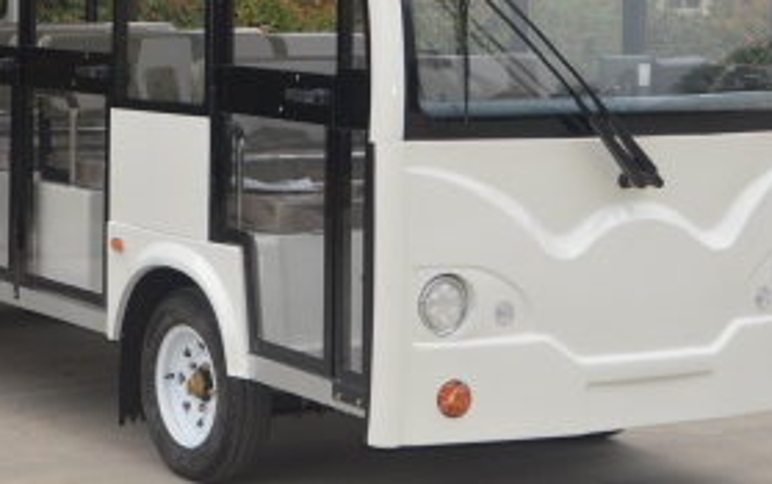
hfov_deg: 19.7
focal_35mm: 105
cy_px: -4
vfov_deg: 12.3
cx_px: 246
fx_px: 2211
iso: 100
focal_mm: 32
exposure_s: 1/200
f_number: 5.6
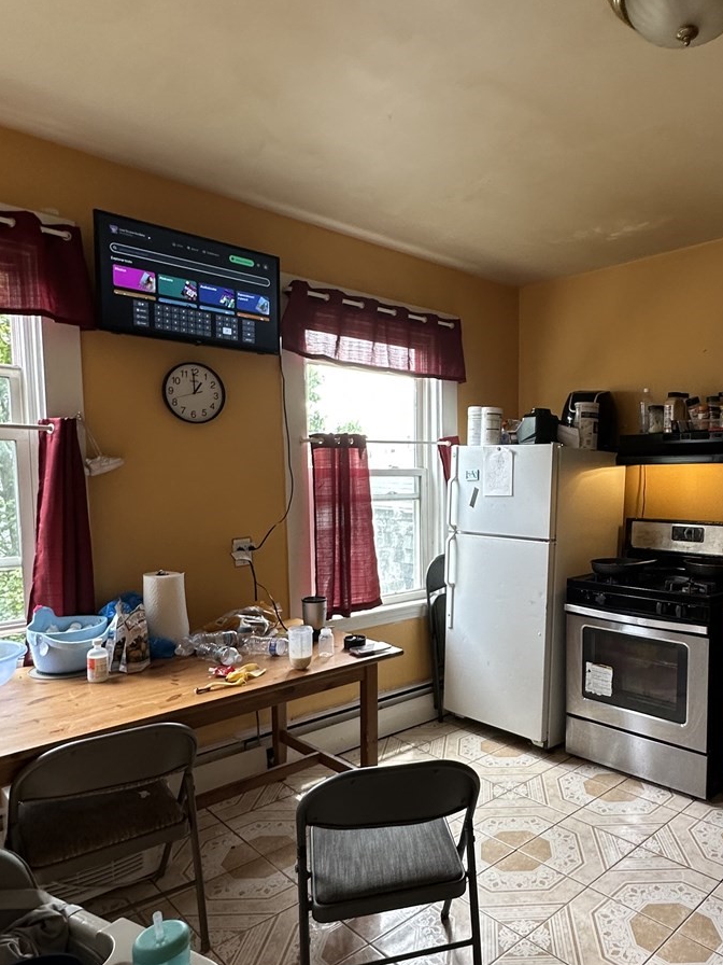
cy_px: 530
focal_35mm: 24
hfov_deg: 54.9
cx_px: 515
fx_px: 668
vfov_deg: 71.4
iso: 125
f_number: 2.2
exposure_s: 1/99
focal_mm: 2.22
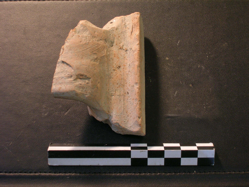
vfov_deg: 21.0
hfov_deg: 27.8
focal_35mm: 70
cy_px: 94
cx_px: 124
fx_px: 504
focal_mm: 11.7
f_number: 3.9
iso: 122
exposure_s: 1/4
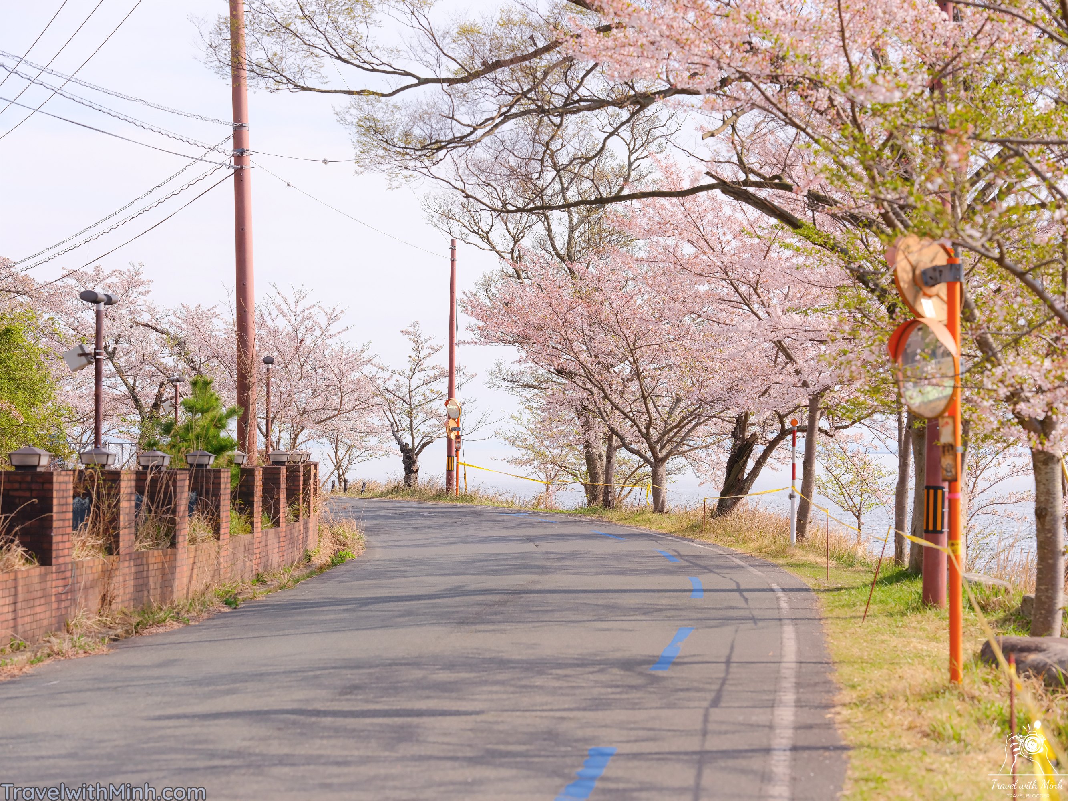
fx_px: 2684
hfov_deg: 22.5
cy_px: 400
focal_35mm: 87
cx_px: 534
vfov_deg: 17.0
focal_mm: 110
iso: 200
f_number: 5.6
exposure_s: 1/320
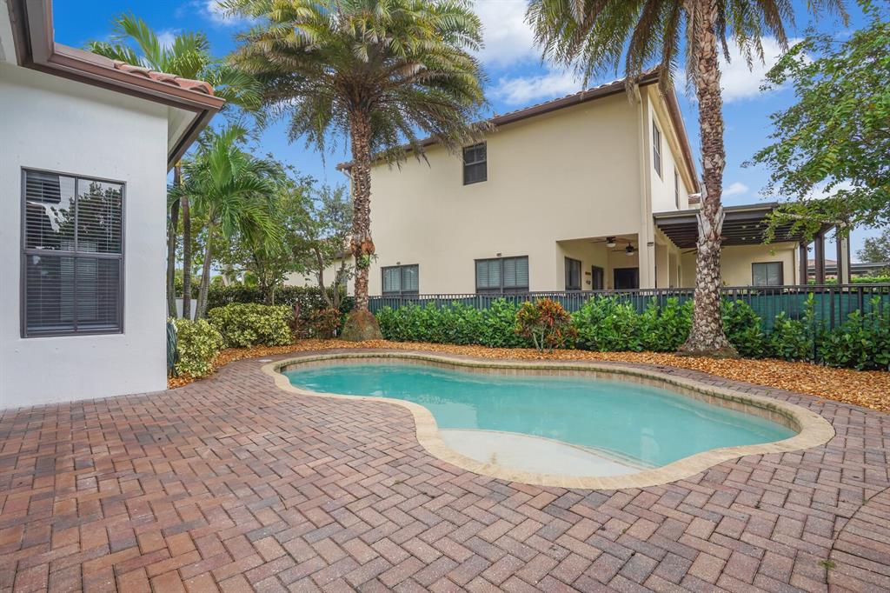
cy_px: 296
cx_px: 445
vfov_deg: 73.7
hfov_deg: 96.8
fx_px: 395
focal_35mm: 16
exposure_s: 1/250
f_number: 8
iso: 800
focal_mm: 16
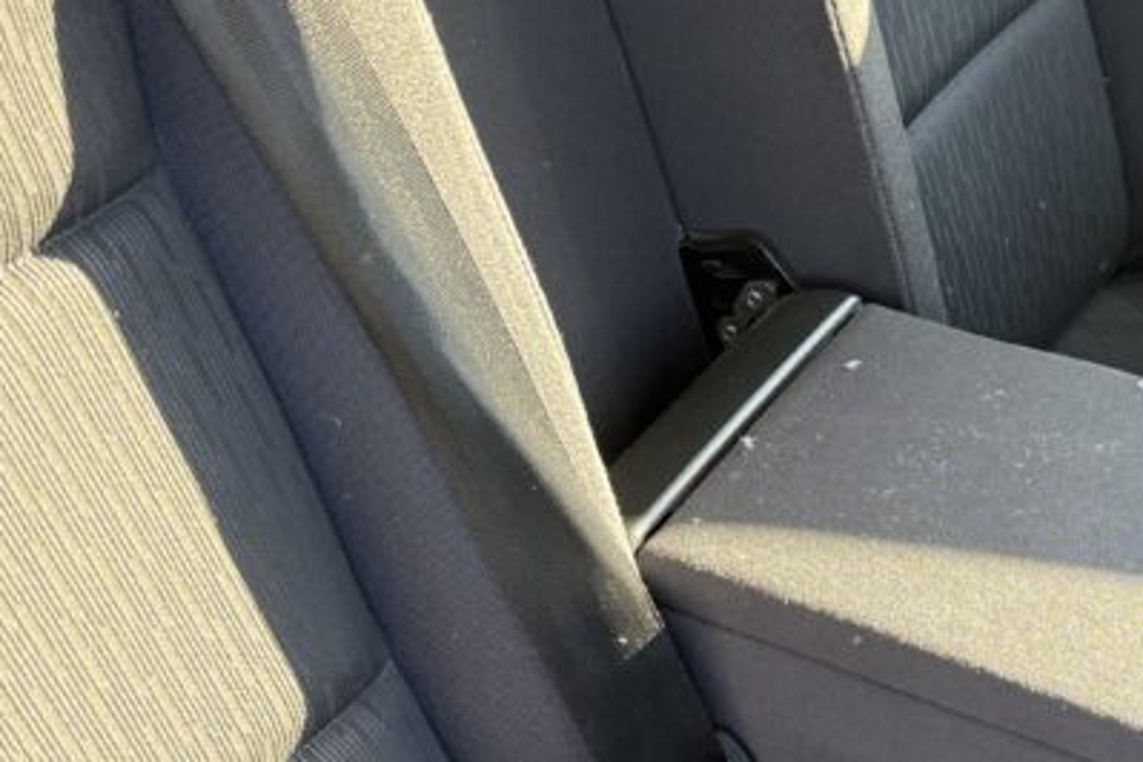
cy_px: 708
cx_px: 1091
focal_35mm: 50
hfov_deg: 36.4
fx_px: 1587
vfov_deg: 26.0
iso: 200
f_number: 1.78
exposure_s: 1/100
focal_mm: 6.76
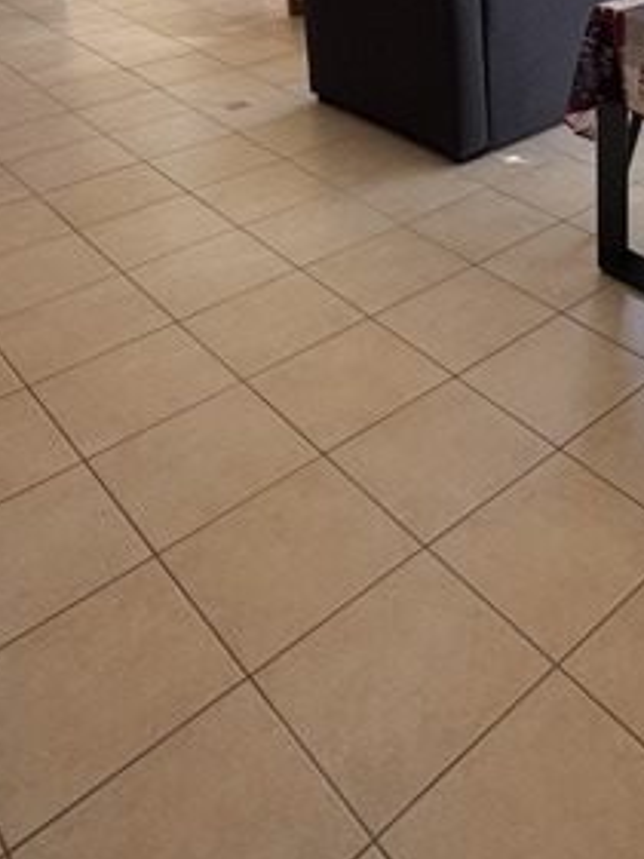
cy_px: -25
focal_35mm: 40
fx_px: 992
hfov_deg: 33.5
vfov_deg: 40.3
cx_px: 613
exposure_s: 1/121
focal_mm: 2.22
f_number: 2.2
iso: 64
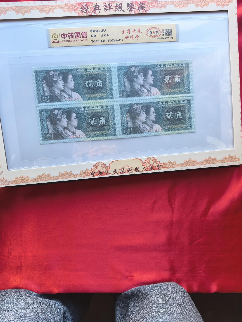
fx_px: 224
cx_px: 121
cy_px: 161
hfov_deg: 56.8
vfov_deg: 71.6
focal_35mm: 24
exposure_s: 1/100
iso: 64
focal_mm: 6.98
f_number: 2
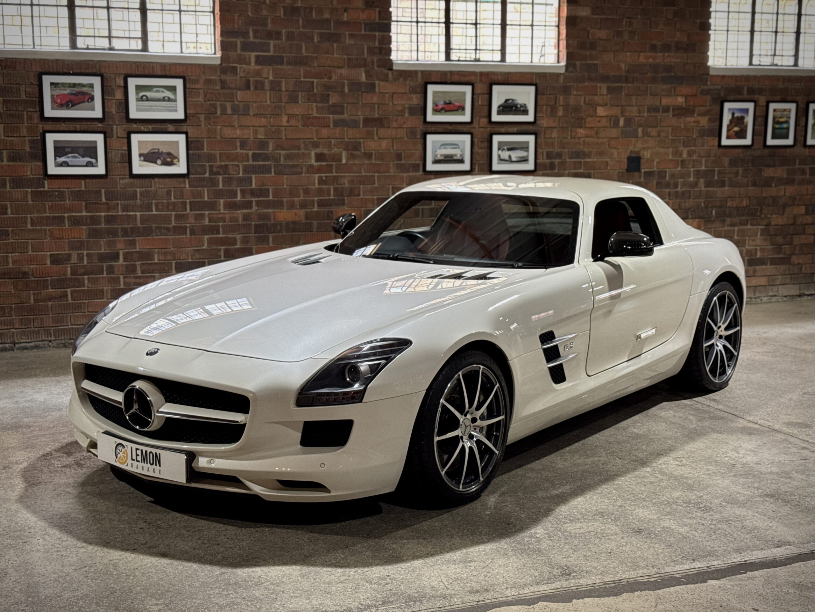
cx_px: 408
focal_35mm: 48
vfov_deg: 30.3
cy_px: 306
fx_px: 1130
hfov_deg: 39.7
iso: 100
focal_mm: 6.76
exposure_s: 1/50
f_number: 1.78
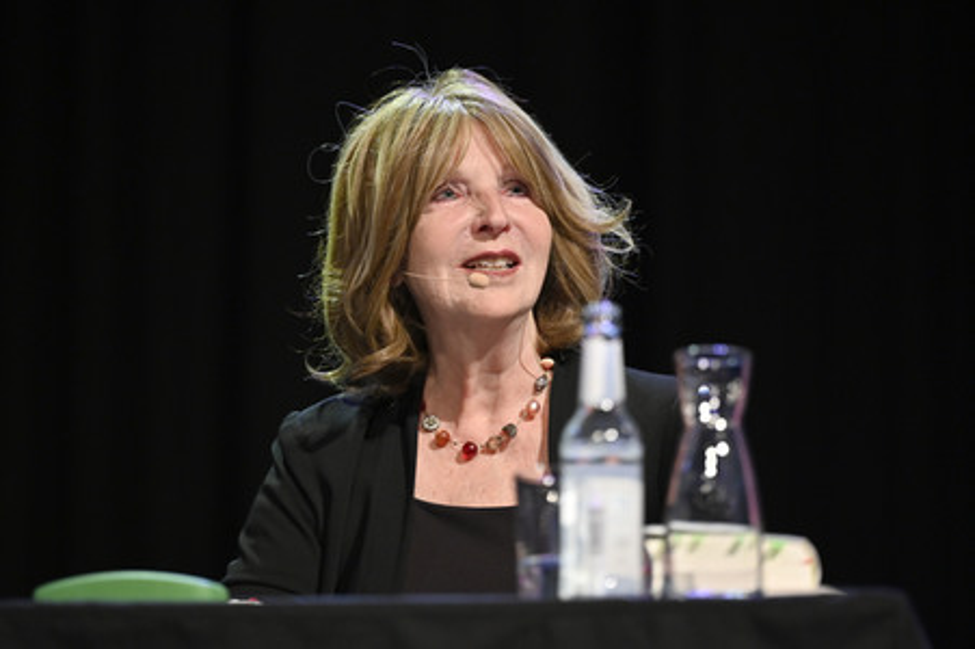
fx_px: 4736
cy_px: 324
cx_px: 488
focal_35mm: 175
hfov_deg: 11.8
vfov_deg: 7.8
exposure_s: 1/320
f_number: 2.8
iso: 1600
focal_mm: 175
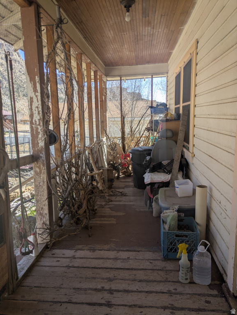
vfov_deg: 69.4
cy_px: 158
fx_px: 228
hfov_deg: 54.9
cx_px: 118
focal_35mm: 25
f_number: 1.89
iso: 45
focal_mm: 5.43
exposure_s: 1/664
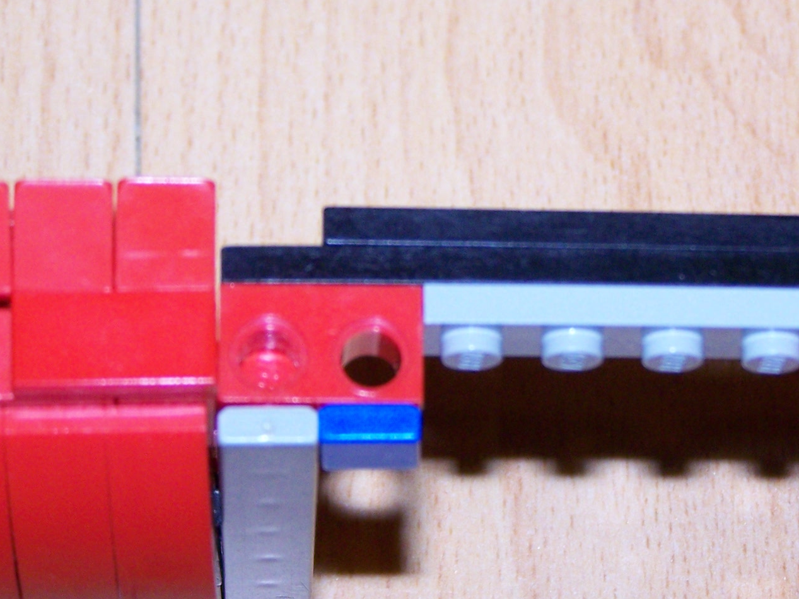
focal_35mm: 171
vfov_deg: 8.7
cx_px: 638
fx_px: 3947
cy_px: 323
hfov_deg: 11.5
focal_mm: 15.6
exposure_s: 1/80
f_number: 3.2
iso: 160
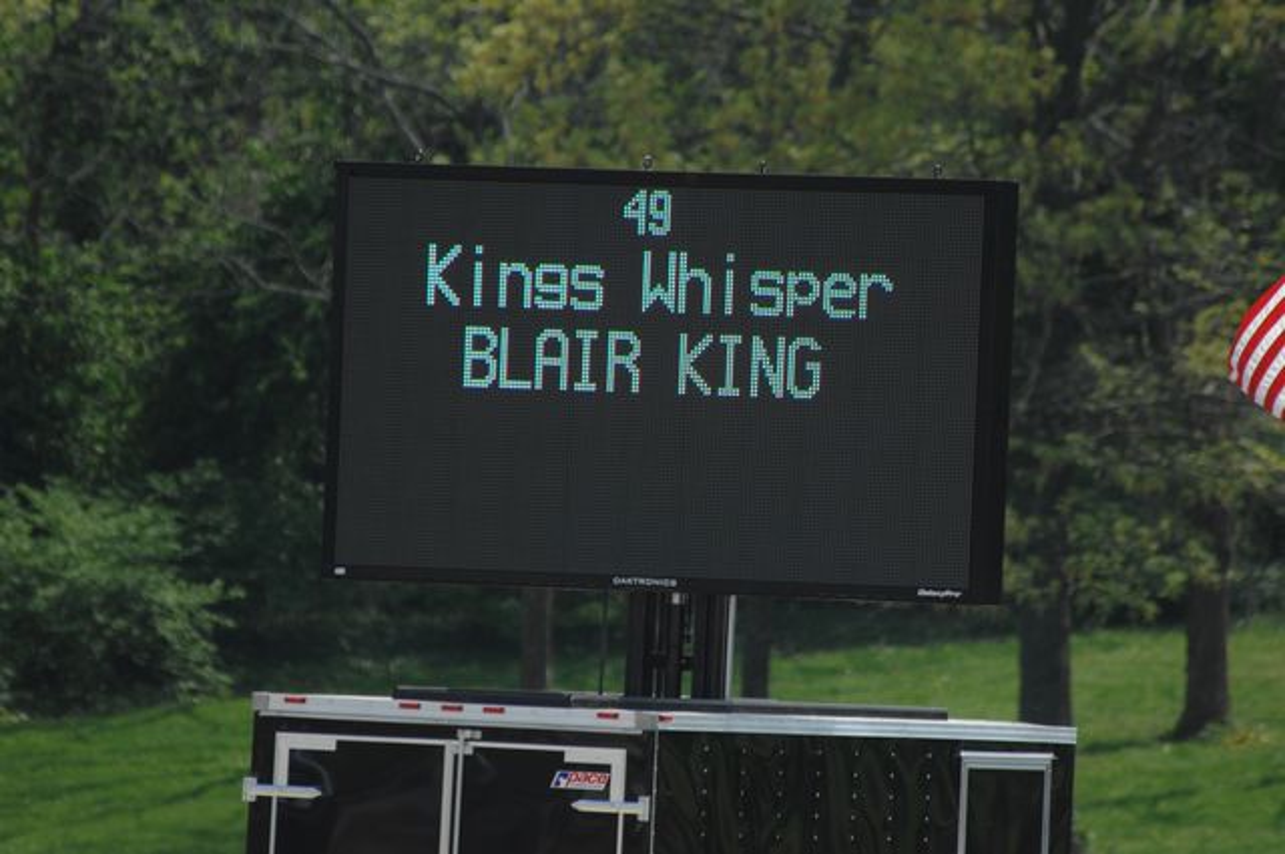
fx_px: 21389
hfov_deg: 3.4
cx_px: 642
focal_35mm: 600
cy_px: 427
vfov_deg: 2.3
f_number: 5.6
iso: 200
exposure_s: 1/800
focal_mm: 400
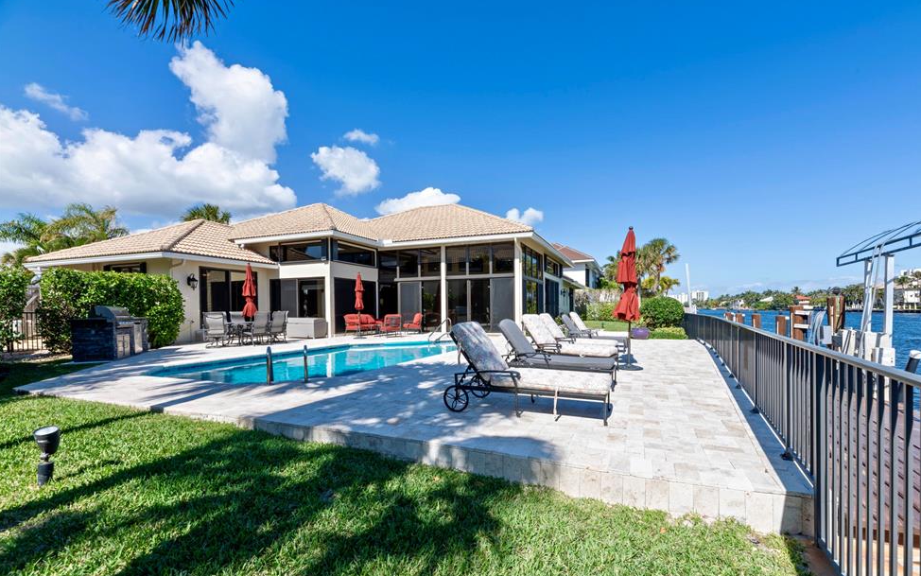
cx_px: 478
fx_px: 377
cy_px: 314
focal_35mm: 15
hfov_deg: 101.4
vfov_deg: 74.6
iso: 64
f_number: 11
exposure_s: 1/100
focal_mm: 14
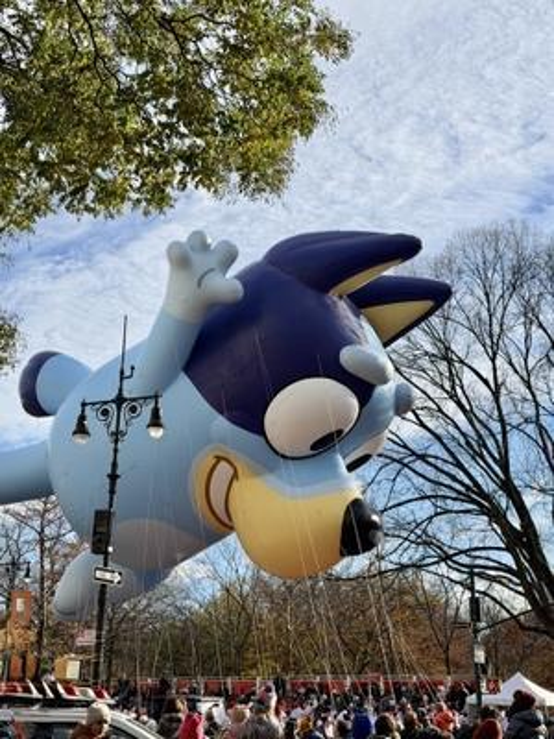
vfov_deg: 39.7
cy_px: 370
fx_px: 1024
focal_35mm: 48
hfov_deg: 30.3
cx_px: 277
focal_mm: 6.76
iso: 64
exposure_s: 1/5587
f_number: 1.78
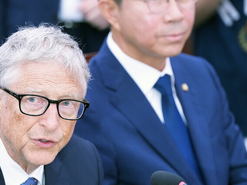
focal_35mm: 327
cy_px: 105
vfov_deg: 4.5
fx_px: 2332
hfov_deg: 6.1
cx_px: 52
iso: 3200
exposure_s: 1/125
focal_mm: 200
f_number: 4.5
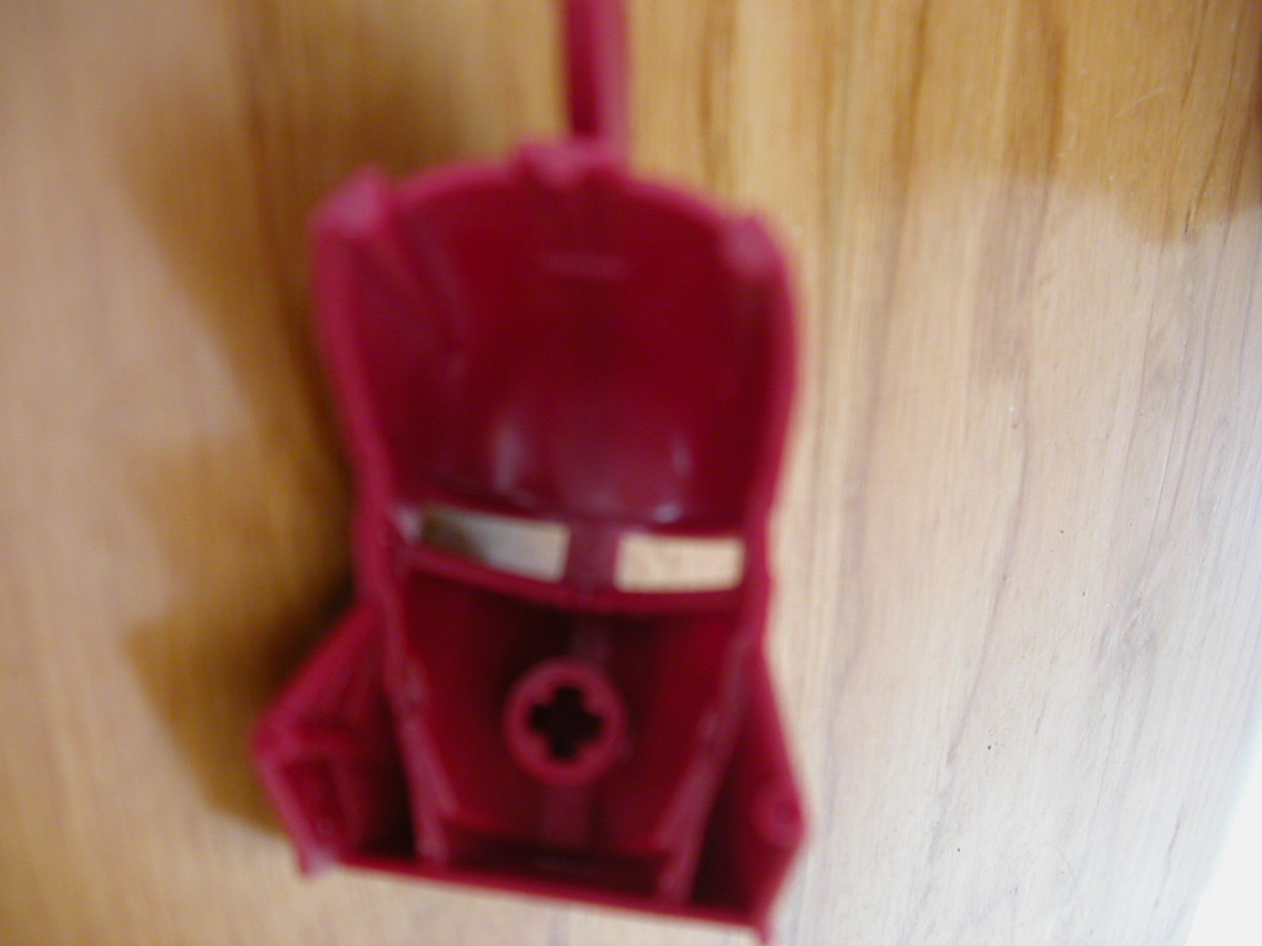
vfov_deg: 38.7
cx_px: 631
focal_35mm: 37
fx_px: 1349
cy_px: 473
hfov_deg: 50.1
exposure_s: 1/15.7
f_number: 2.7
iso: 100
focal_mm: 5.6
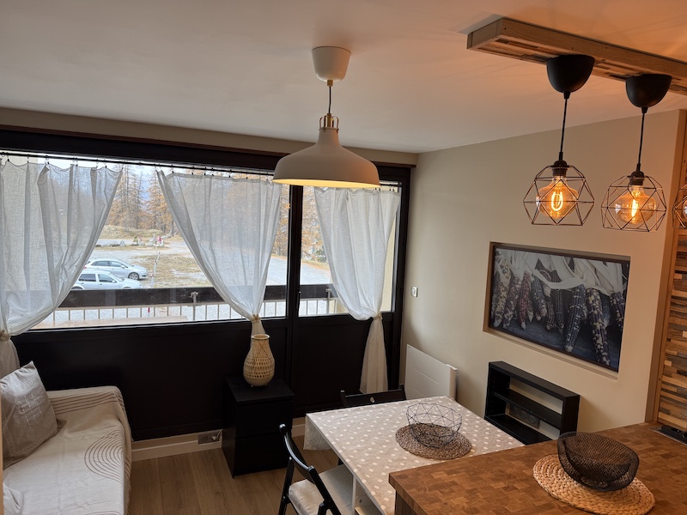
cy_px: 258
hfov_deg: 71.6
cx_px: 344
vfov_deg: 56.8
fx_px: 476
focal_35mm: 24
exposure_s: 1/100
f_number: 1.78
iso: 64
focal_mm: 6.76
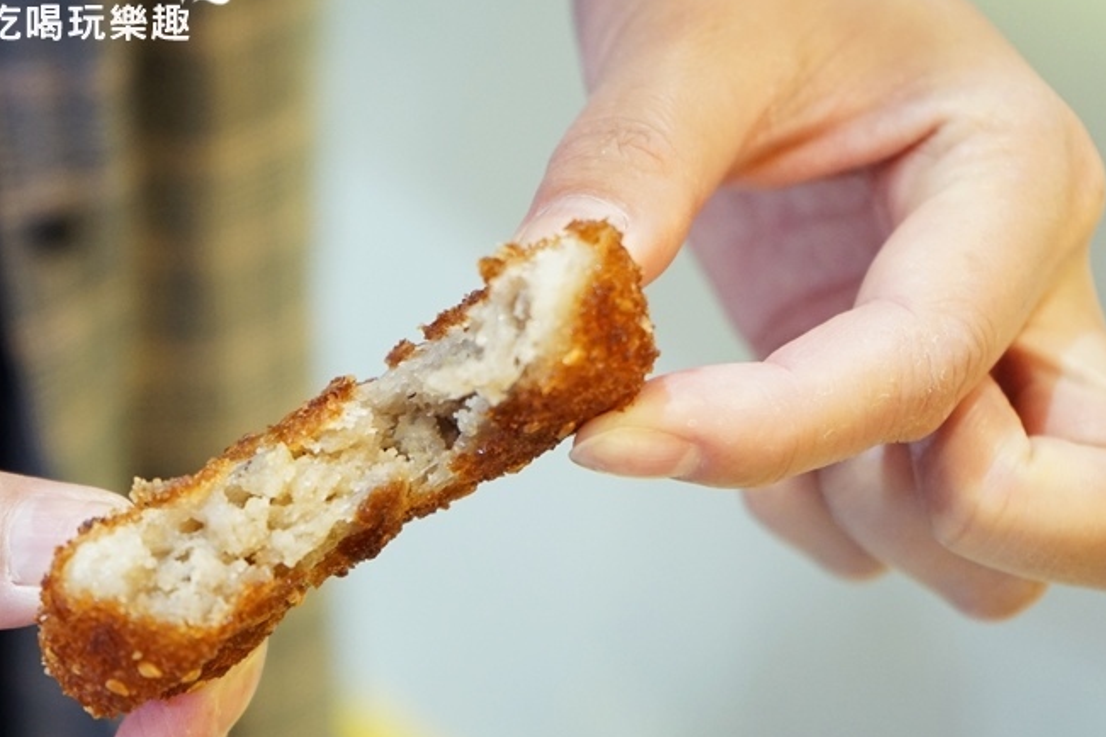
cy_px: 410
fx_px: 2642
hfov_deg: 23.6
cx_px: 432
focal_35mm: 86
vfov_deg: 15.9
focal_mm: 70
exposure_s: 1/80
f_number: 5.6
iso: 2500
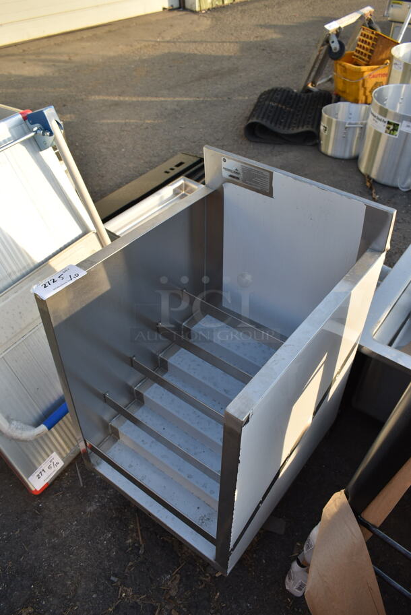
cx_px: 206
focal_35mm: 30
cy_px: 308
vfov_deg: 61.9
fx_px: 513
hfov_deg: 43.7
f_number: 6.3
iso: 100
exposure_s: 1/160
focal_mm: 20
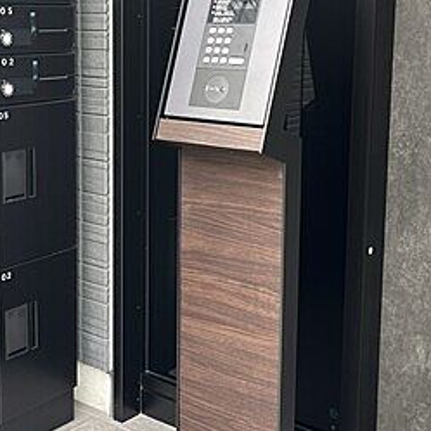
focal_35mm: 59
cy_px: 138
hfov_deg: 28.8
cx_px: 133
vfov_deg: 28.8
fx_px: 831
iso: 64
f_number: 1.6
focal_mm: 5.1
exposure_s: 1/122
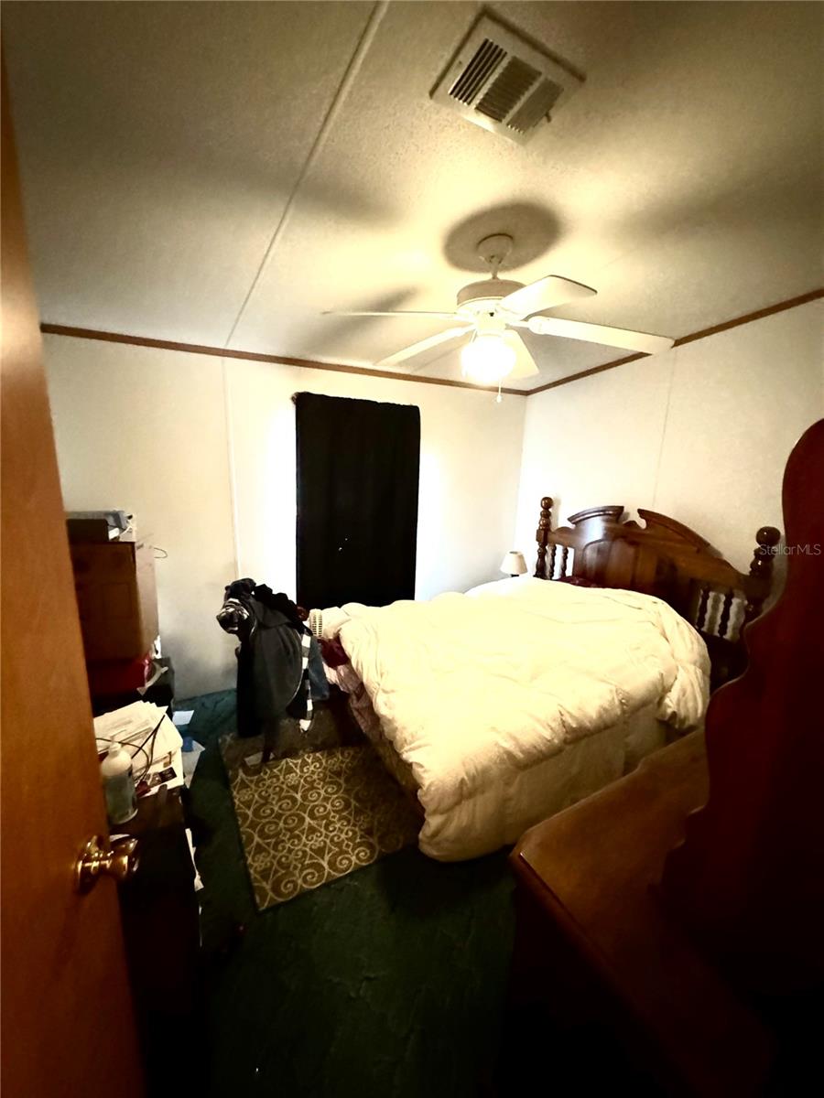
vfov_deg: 102.1
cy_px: 549
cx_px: 412
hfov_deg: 85.7
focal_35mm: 14
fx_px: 444
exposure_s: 1/40
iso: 1250
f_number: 2.2
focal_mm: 2.22
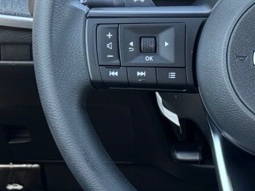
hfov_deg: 16.8
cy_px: 26
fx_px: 832
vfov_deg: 13.0
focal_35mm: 113
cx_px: 289
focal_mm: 6.76
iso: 100
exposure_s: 1/99
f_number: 1.78
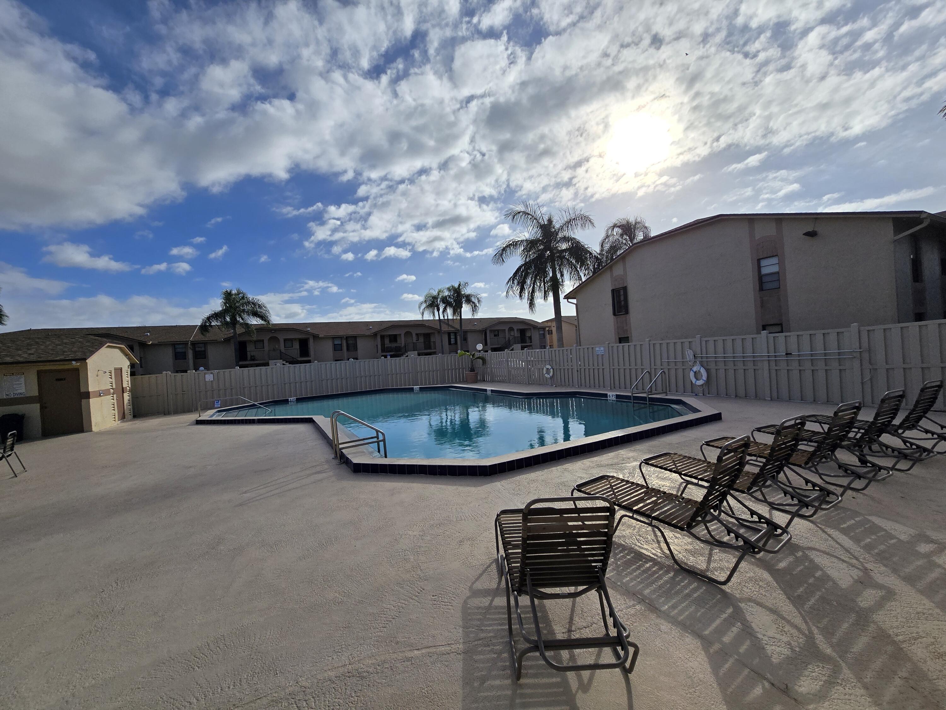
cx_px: 473
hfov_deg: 106.2
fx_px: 355
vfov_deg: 89.9
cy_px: 355
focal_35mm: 13
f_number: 2.2
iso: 50
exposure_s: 1/8730
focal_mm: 2.2
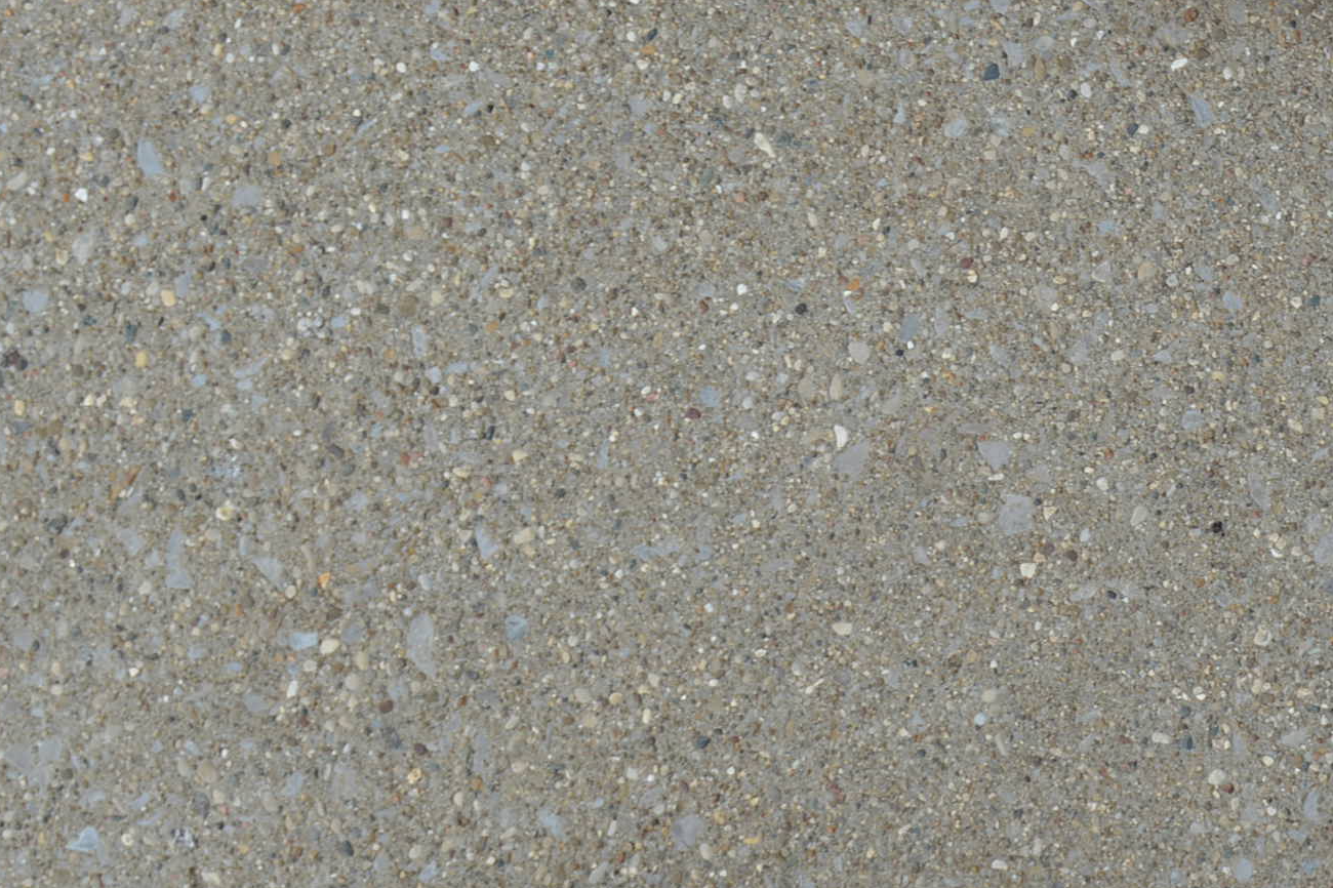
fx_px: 4109
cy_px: 276
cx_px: 1335
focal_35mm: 111
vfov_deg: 12.3
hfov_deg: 18.0
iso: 100
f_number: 8
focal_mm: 32
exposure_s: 1/160
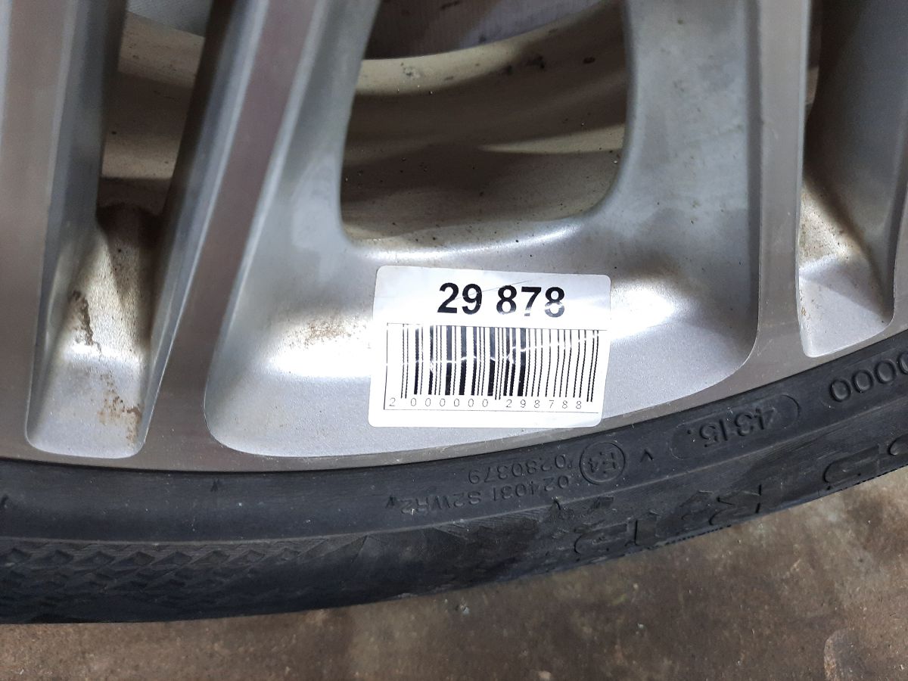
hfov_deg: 69.4
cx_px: 454
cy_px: 340
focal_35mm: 25
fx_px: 656
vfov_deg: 54.9
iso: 320
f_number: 2
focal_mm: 4.6
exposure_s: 1/50
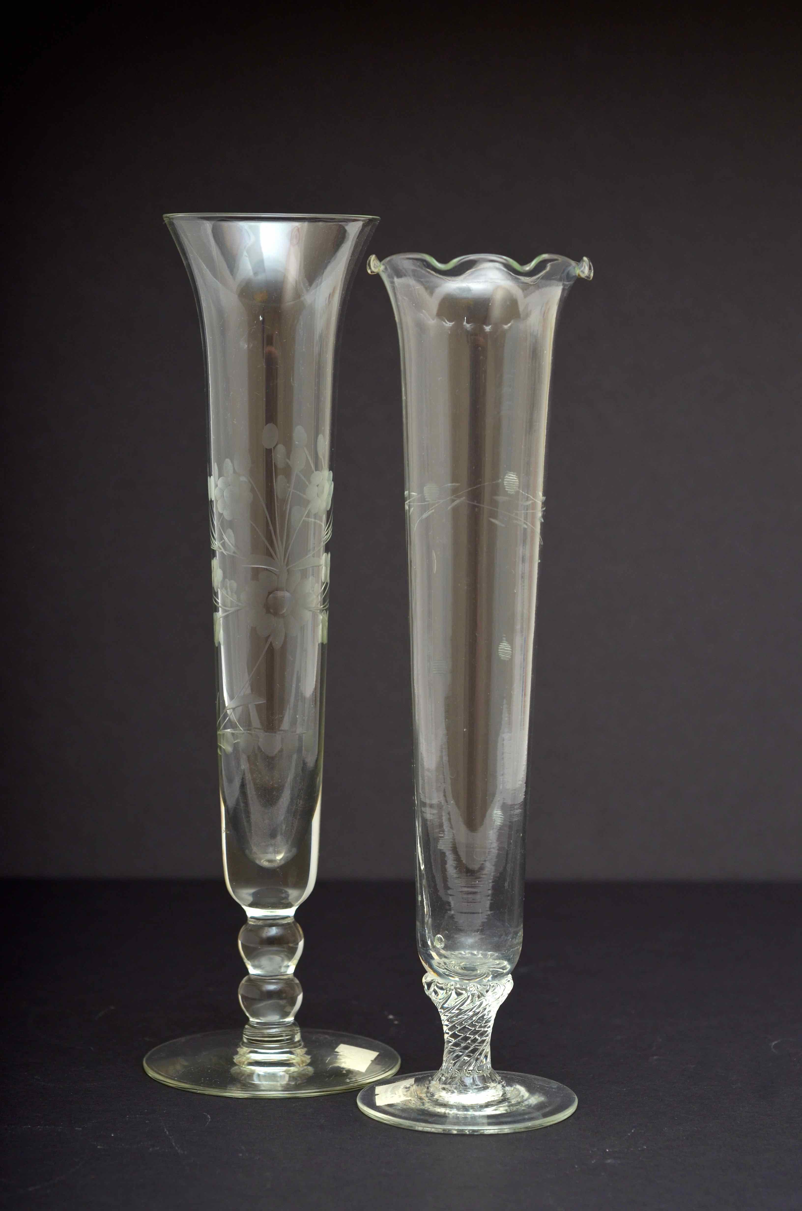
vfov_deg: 24.7
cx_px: 401
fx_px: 2769
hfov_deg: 16.5
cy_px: 606
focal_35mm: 82
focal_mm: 55
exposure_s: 1/320
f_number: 5.6
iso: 100
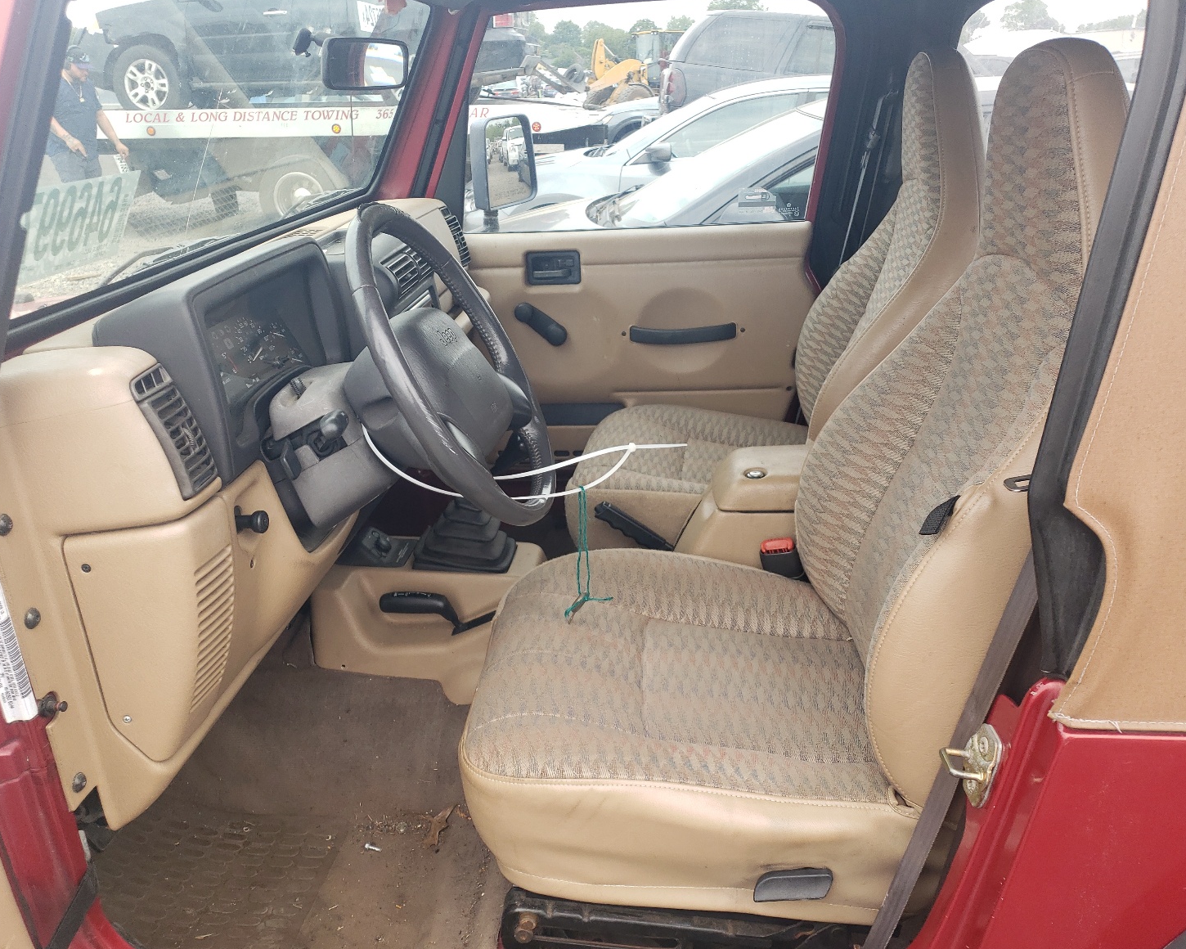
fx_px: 983
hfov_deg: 62.2
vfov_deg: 51.5
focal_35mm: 28
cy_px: 485
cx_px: 590
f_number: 1.5
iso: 50
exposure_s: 1/400
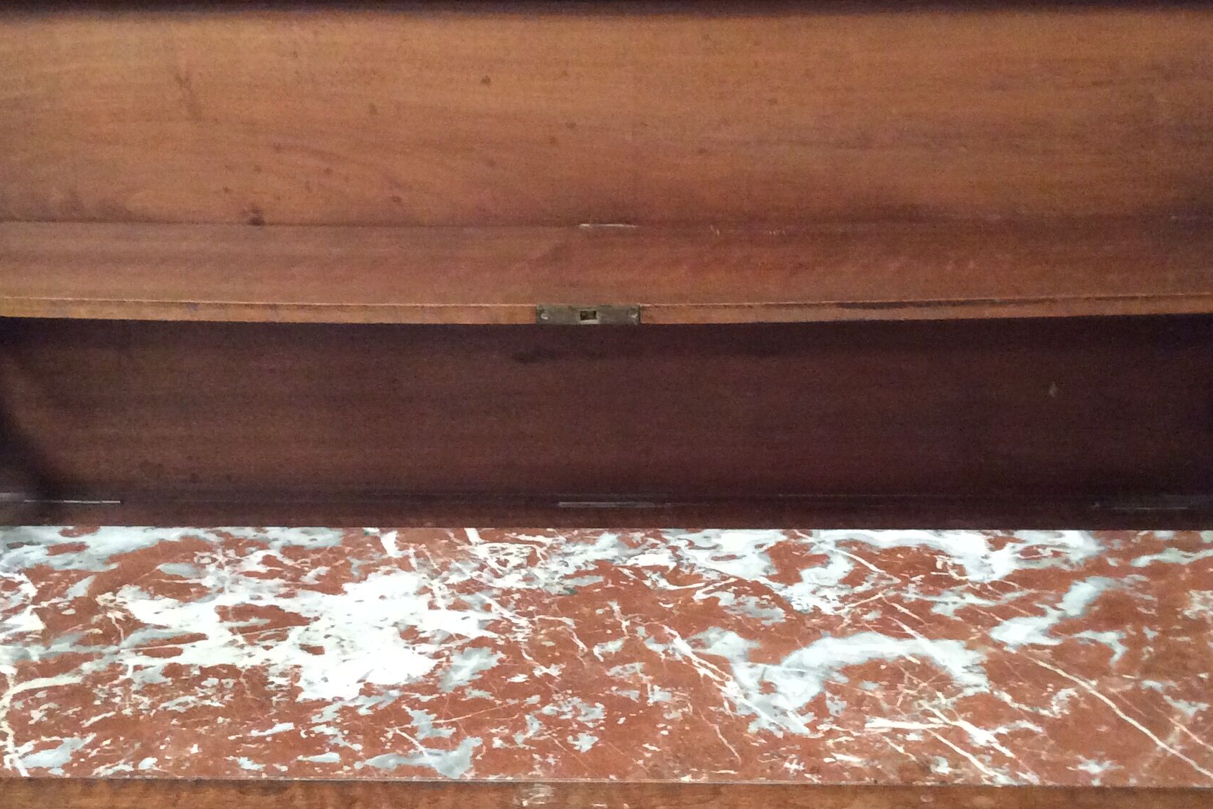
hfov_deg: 38.9
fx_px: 1718
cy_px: 509
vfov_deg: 26.4
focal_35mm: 51
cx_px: 594
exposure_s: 1/25
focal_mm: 3.3
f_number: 2.4
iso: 320
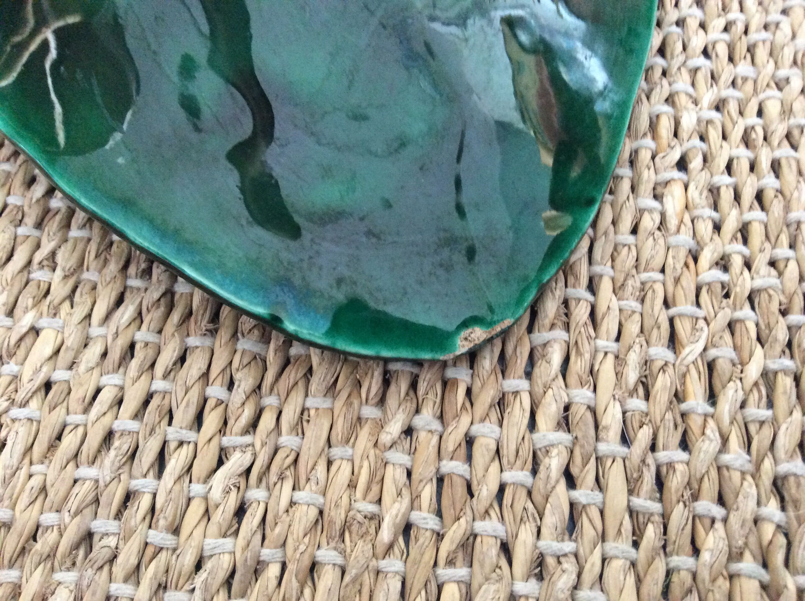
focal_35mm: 32
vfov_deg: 44.1
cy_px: 300
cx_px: 402
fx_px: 743
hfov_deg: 56.9
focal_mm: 3.3
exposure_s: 1/17
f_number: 2.4
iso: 320
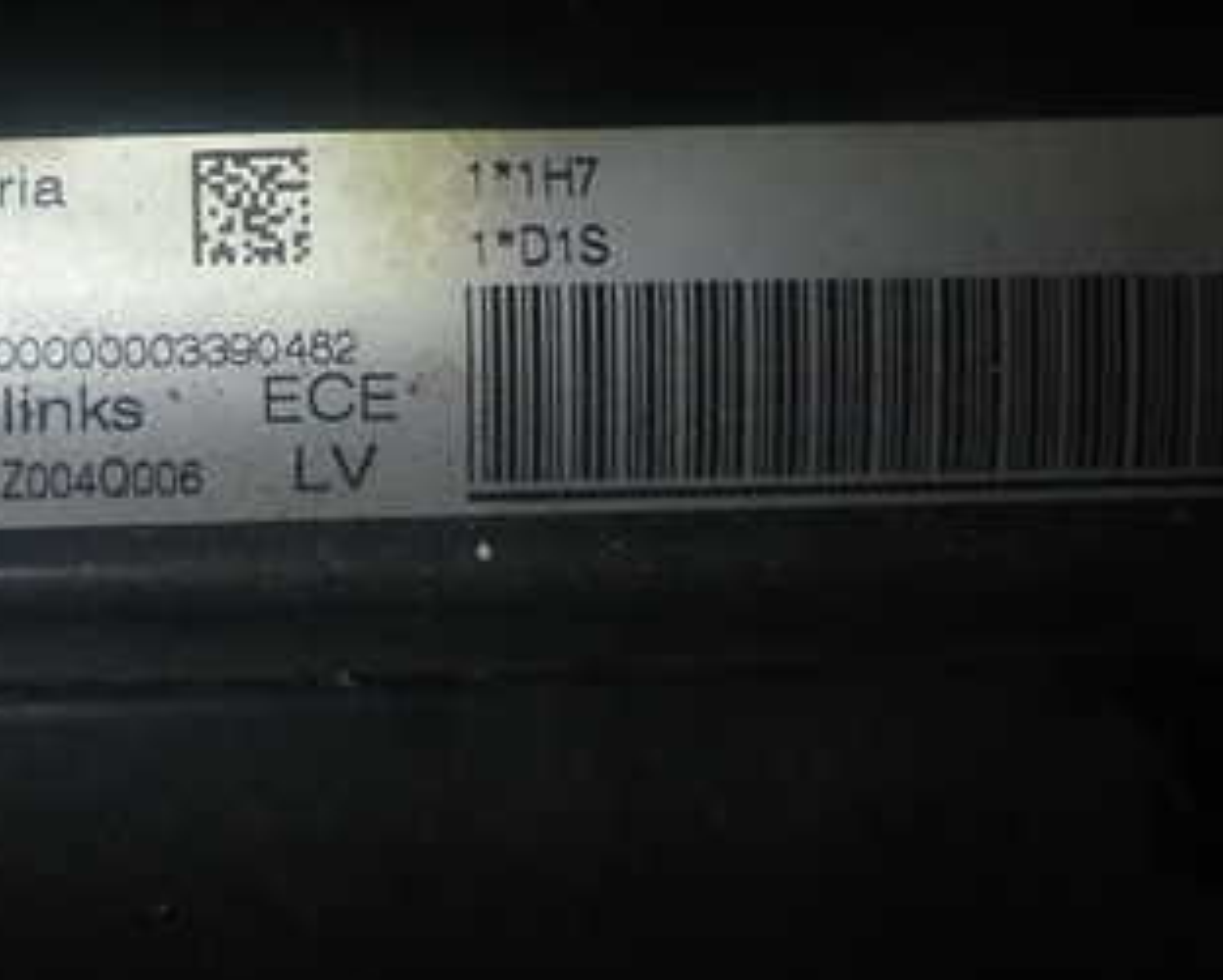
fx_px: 2173
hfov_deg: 30.8
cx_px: 270
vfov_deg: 25.2
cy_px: 282
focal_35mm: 60
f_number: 7.1
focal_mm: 5.79
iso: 200
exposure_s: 1/30
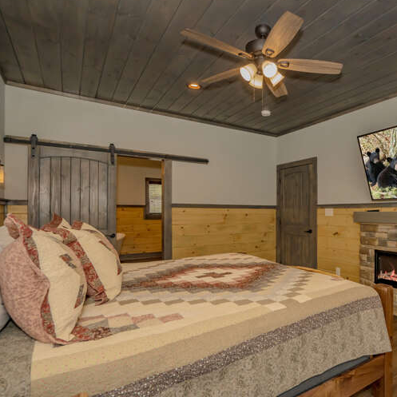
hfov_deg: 68.0
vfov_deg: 72.1
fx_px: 272
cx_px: 293
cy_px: 199
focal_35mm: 21
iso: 1000
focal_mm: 16
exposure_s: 1/125
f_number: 8
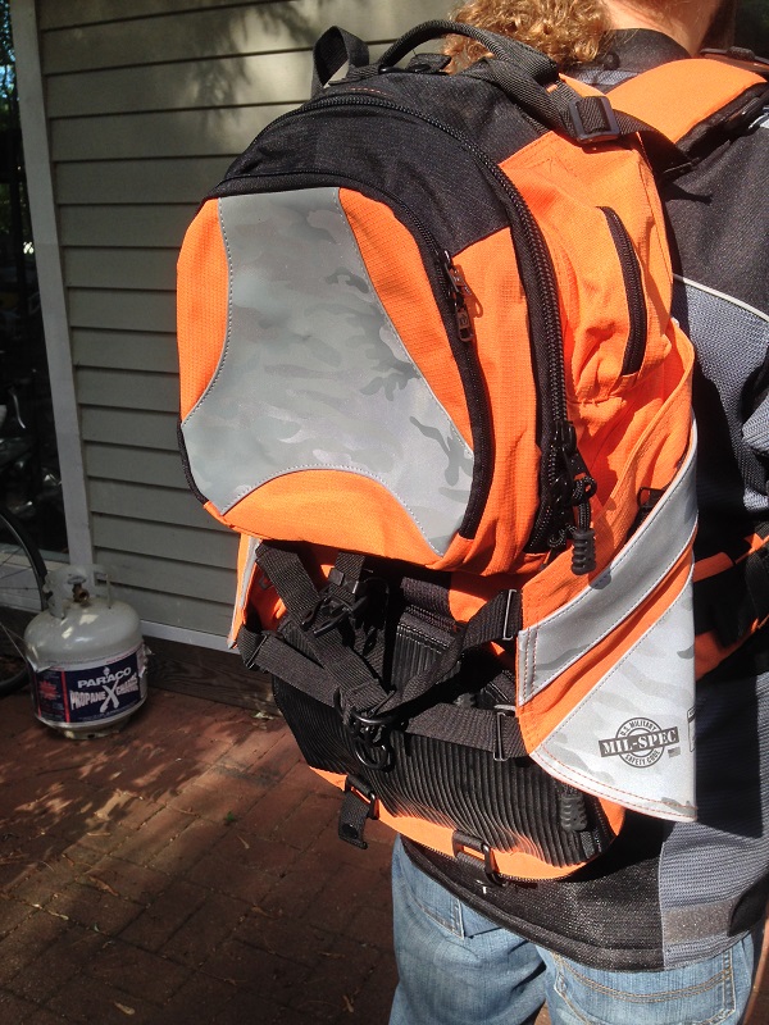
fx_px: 977
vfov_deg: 55.4
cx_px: 384
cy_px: 512
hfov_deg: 42.9
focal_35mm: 33
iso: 50
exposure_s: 1/246
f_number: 2.4
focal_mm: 4.12
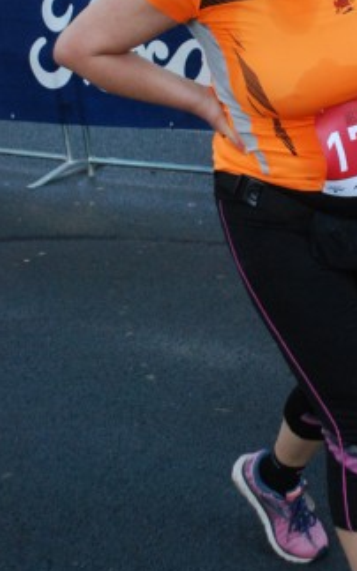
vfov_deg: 22.5
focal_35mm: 91
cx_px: 349
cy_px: 122
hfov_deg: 14.2
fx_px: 1416
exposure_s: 1/320
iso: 1000
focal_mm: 32
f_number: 4.2
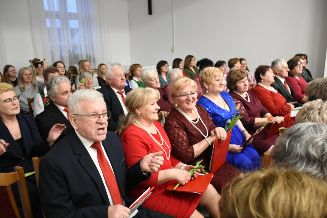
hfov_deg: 61.9
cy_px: 109
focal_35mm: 30
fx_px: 272
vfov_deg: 43.6
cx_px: 164
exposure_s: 1/125
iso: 4000
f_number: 3.5
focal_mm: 20
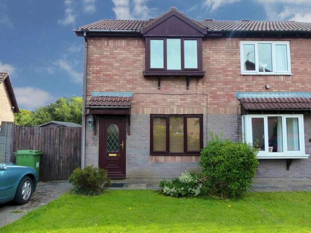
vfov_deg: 54.9
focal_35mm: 25
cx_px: 156
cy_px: 116
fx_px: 225
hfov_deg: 69.4
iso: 160
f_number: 4
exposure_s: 1/400
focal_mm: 4.5
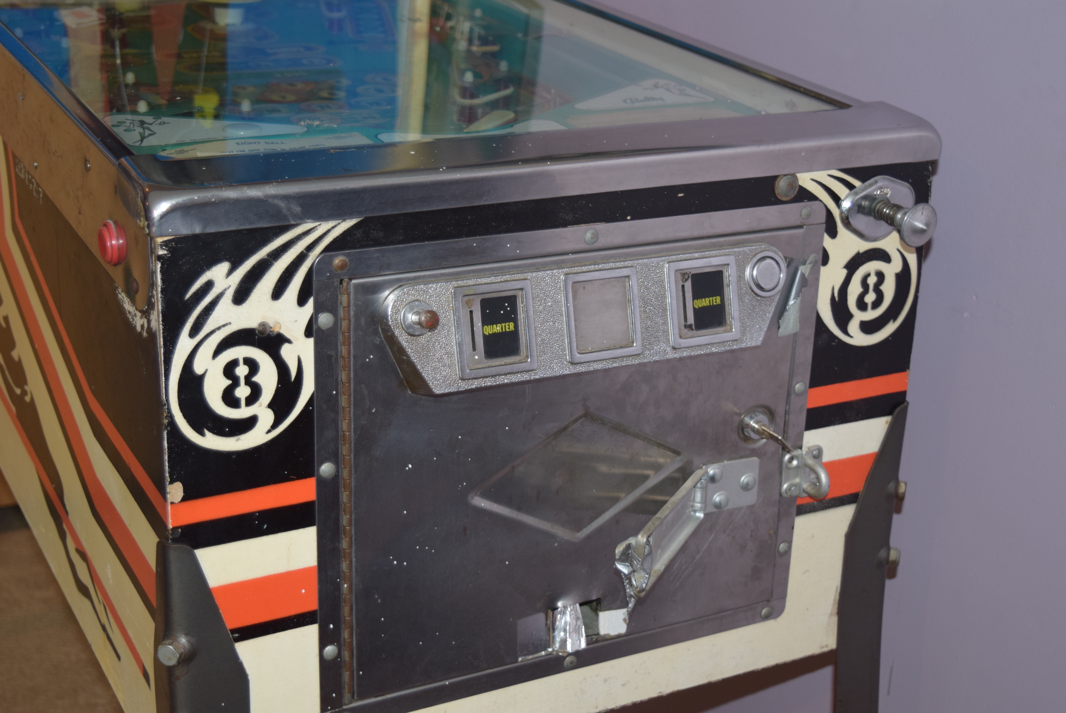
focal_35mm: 52
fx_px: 1556
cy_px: 356
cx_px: 533
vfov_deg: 25.8
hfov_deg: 37.8
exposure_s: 1/30
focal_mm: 35
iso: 800
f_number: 4.5
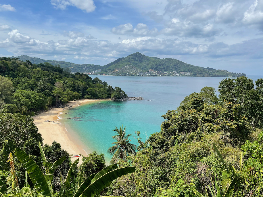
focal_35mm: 28
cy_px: 101
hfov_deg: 63.4
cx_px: 124
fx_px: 213
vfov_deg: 49.7
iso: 32
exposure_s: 1/5051
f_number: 1.6
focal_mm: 4.2
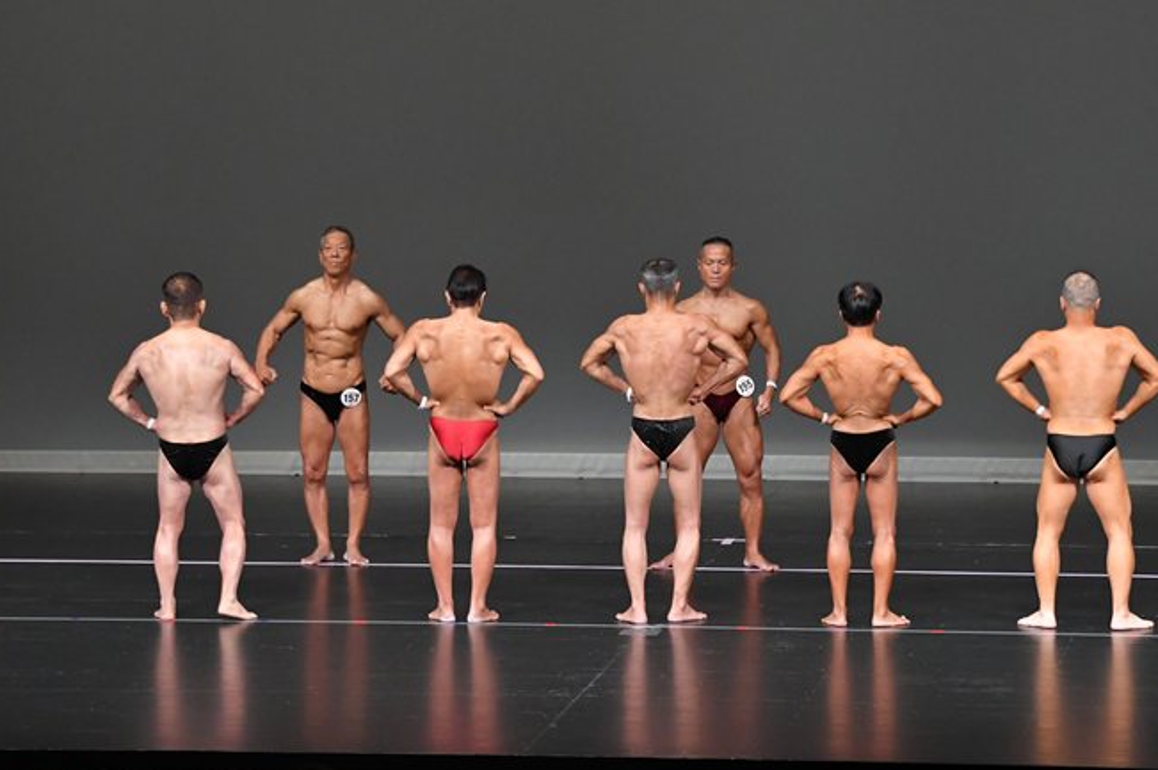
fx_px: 6010
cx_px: 638
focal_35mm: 187
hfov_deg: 11.0
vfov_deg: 7.3
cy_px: 359
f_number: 5.6
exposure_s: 1/400
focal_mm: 105
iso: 4000
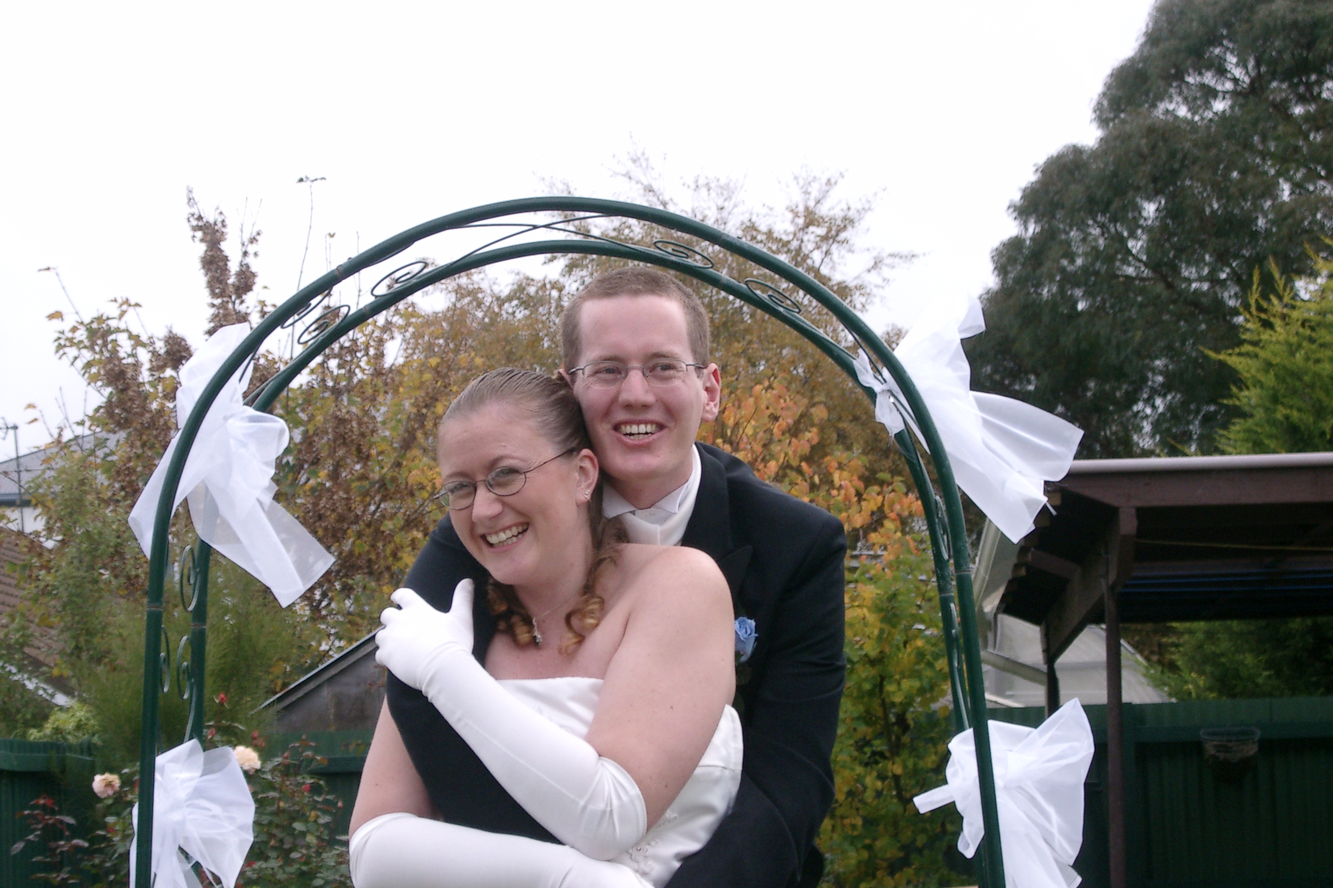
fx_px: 3813
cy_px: 483
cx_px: 667
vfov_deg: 13.3
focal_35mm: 103
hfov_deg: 19.8
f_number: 4.6
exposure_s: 1/200
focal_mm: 20.2
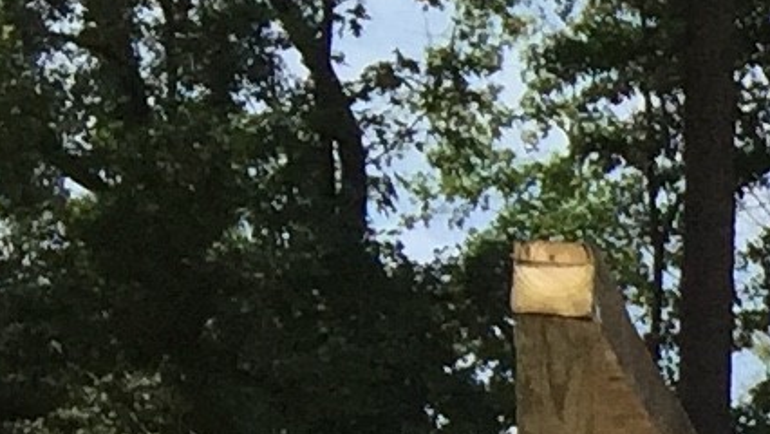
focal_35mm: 242
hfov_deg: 7.0
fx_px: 4943
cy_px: 1065
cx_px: 2944
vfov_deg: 4.9
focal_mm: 4.15
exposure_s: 1/2639
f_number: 2.2
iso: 32
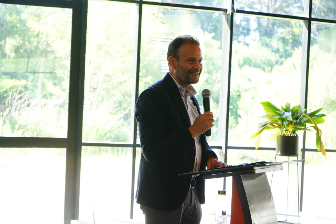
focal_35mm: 70
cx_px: 168
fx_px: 653
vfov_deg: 19.5
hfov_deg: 28.8
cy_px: 112
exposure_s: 1/200
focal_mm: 70
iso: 2000
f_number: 5.6
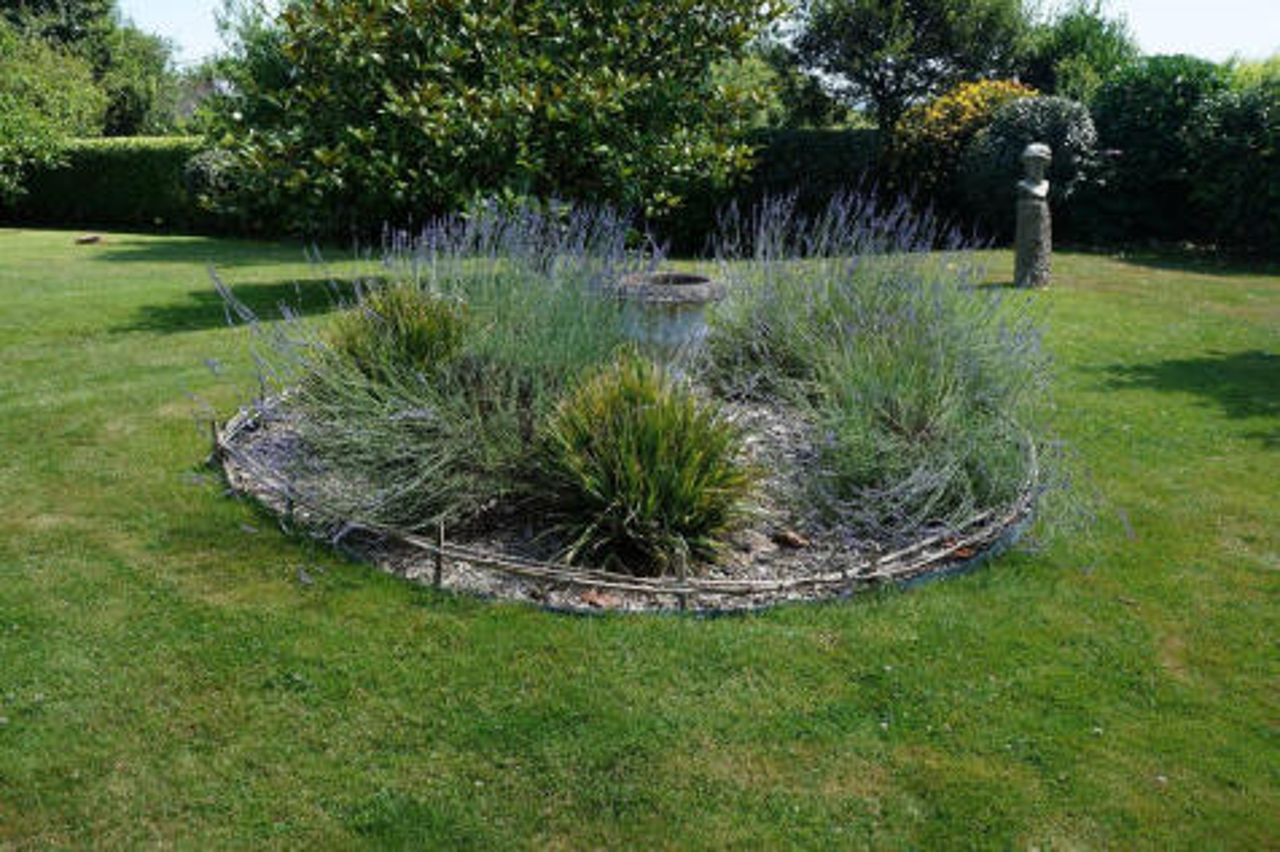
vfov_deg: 41.7
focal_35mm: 32
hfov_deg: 59.5
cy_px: 426
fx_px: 1120
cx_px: 640
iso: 100
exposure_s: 1/60
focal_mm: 21
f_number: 10
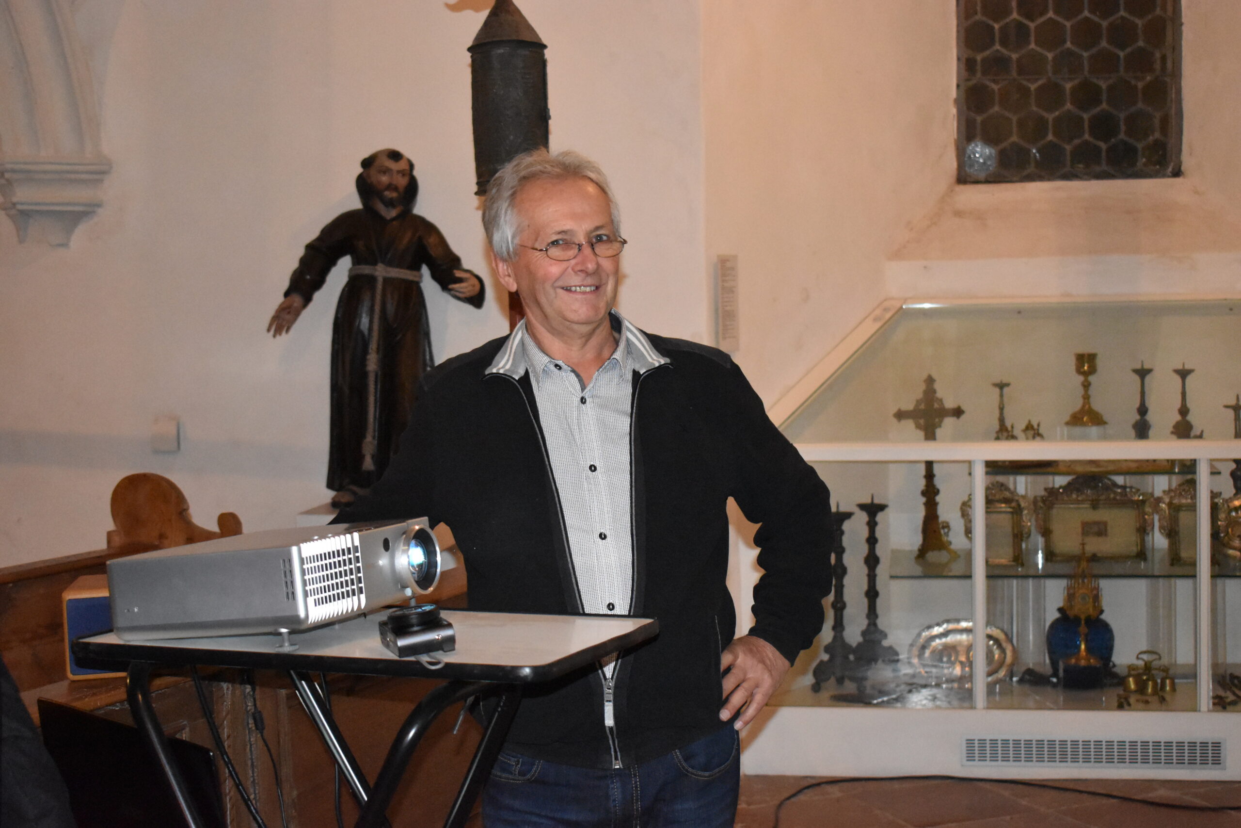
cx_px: 620
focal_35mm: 57
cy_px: 414
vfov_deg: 23.8
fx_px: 1965
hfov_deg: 35.1
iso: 6400
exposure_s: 1/60
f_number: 4.8
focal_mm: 38
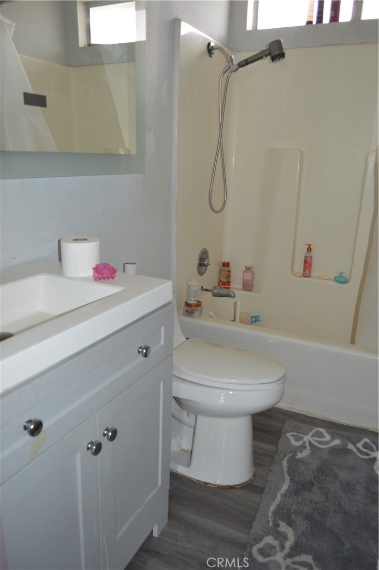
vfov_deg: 67.4
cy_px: 285
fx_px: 427
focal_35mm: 27
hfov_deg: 47.8
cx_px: 190
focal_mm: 18
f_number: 3.5
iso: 400
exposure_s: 1/60
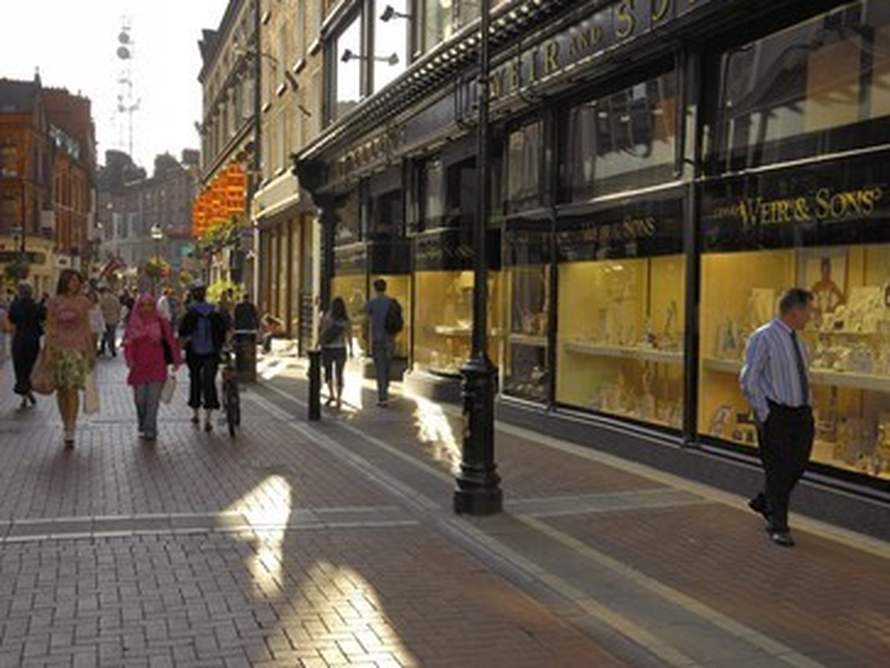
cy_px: 330
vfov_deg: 36.0
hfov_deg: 46.8
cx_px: 429
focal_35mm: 40
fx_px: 1028
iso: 100
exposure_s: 1/100
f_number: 7.6
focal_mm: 24
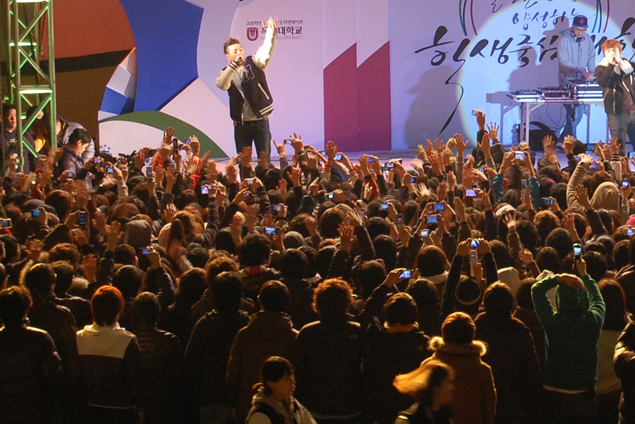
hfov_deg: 13.5
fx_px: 2662
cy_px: 93
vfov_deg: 9.1
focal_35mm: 151
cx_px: 567
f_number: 5.6
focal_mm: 55
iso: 720
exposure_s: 1/30
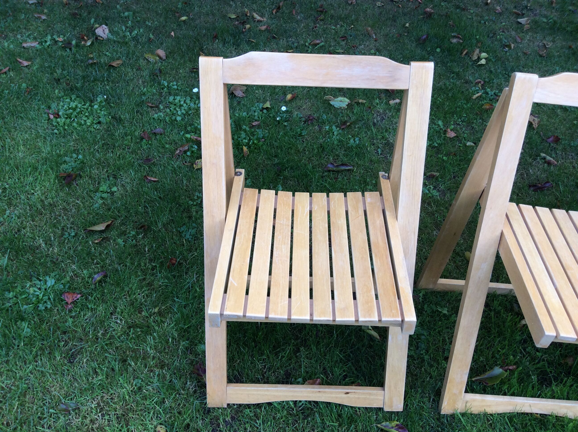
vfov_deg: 44.1
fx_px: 534
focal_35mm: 32
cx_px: 289
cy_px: 216
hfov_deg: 56.9
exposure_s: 1/100
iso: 32
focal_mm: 3.3
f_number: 2.4
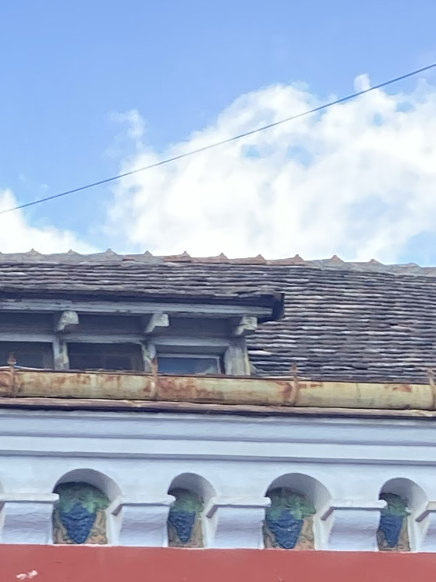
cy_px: 1084
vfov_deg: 12.0
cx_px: -649
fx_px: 2521
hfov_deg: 8.8
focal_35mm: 150
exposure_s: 1/173
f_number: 1.8
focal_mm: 3.99
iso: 20
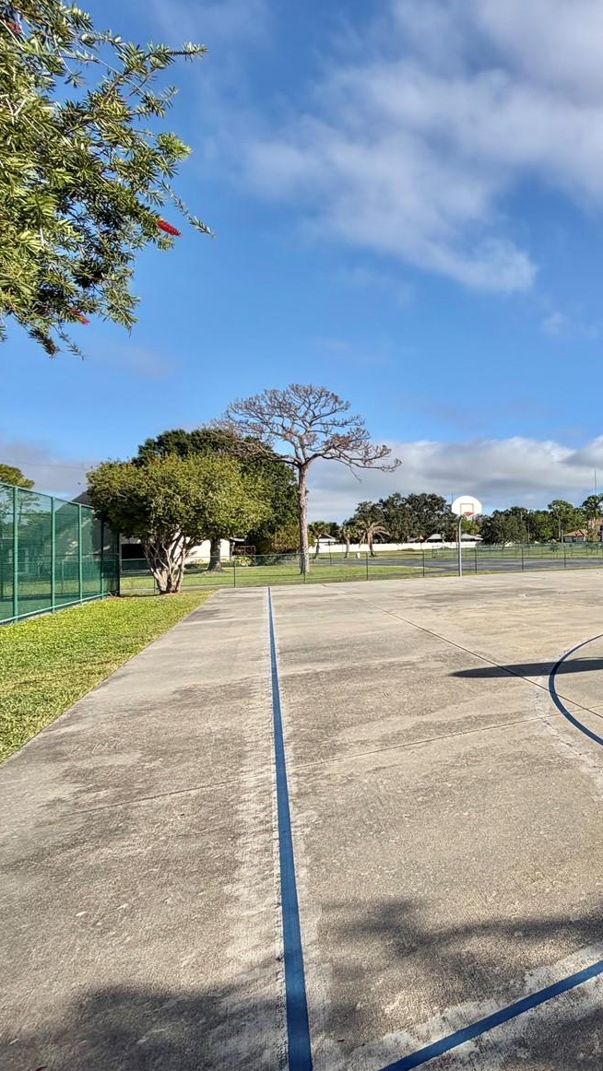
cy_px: 523
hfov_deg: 39.6
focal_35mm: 21
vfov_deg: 83.8
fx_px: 597
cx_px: 714
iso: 20
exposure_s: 1/1001
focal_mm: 2.22
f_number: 2.2
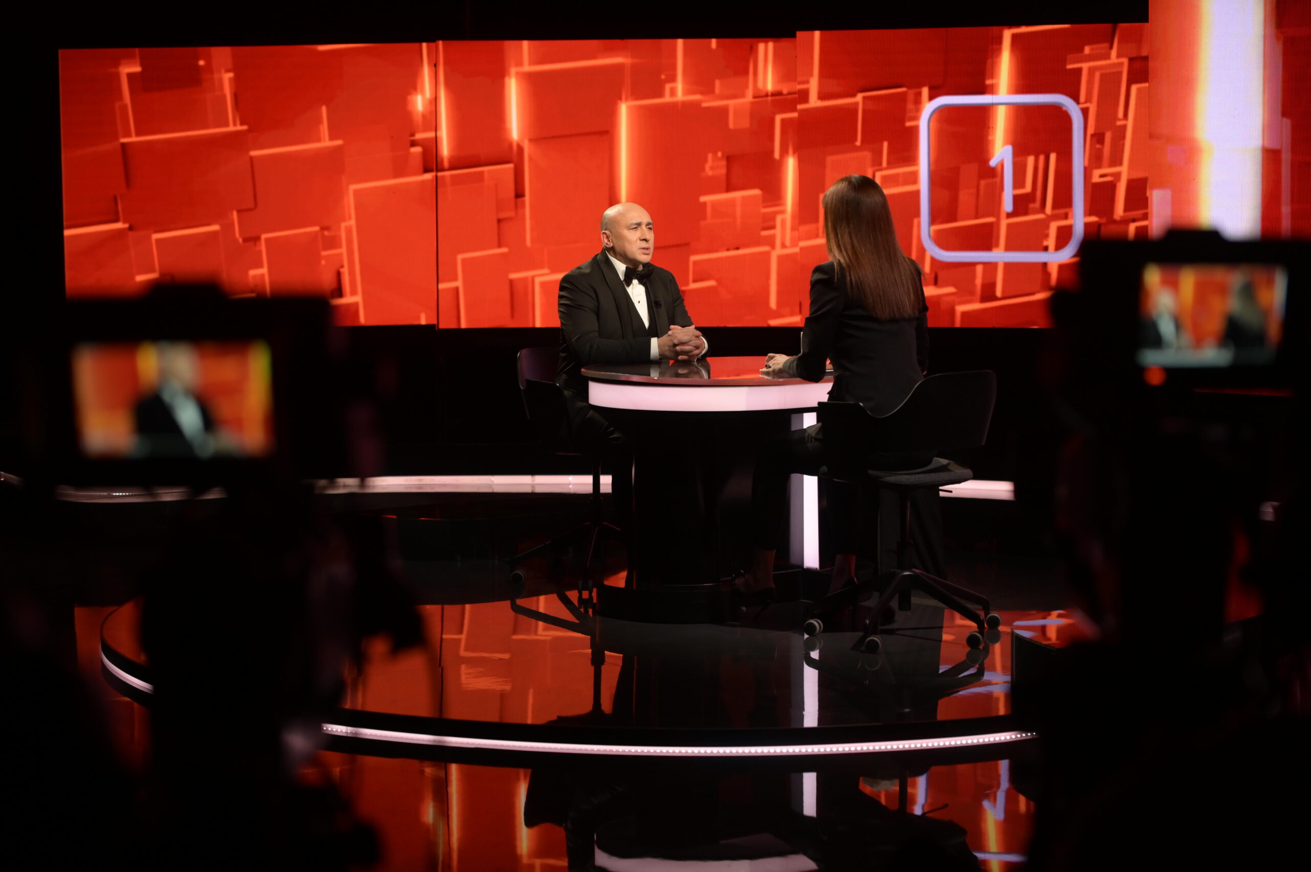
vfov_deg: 19.4
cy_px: 436
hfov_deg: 28.9
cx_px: 656
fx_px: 2547
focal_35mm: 70
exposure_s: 1/200
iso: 640
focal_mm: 70
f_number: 2.8
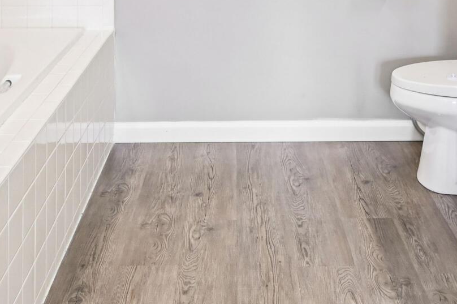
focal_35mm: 52
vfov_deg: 22.3
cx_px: 300
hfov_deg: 37.9
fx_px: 659
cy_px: -123
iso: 400
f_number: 4
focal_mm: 14
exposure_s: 1/30
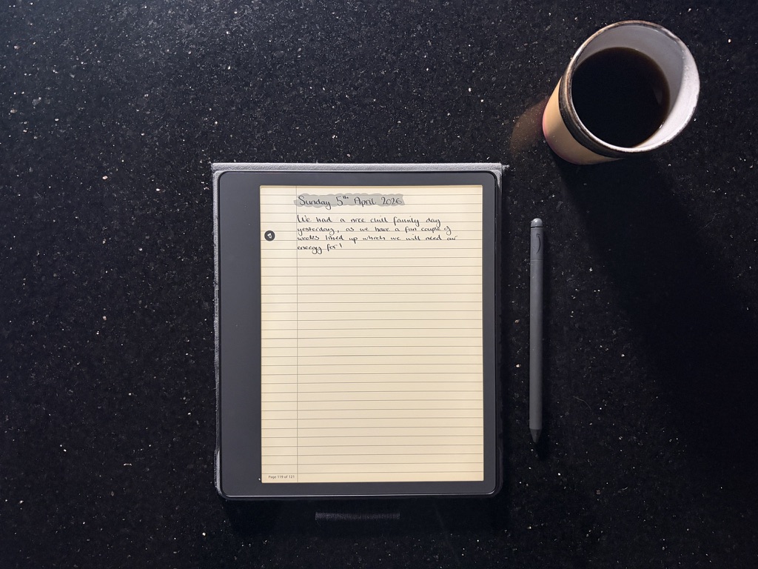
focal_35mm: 26
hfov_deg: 67.3
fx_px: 569
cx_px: 379
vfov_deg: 53.1
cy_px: 284
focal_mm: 5.96
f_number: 1.6
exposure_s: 1/33
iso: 500
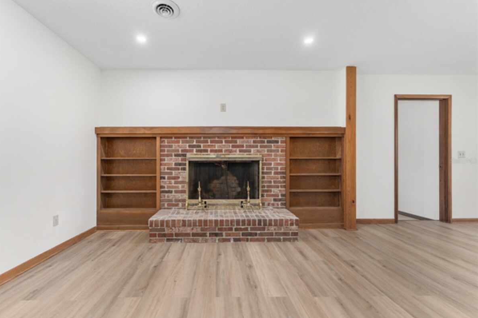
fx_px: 199
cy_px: 161
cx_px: 222
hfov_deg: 100.2
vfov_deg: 77.3
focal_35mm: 15
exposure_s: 1/8
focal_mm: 14
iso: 400
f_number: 7.1
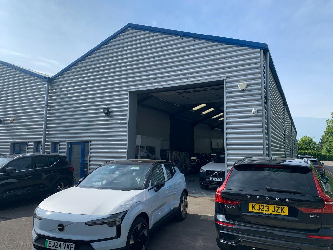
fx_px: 250
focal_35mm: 26
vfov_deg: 53.1
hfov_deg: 67.3
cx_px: 166
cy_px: 125
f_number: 1.8
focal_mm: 4.25
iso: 25
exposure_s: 1/2160
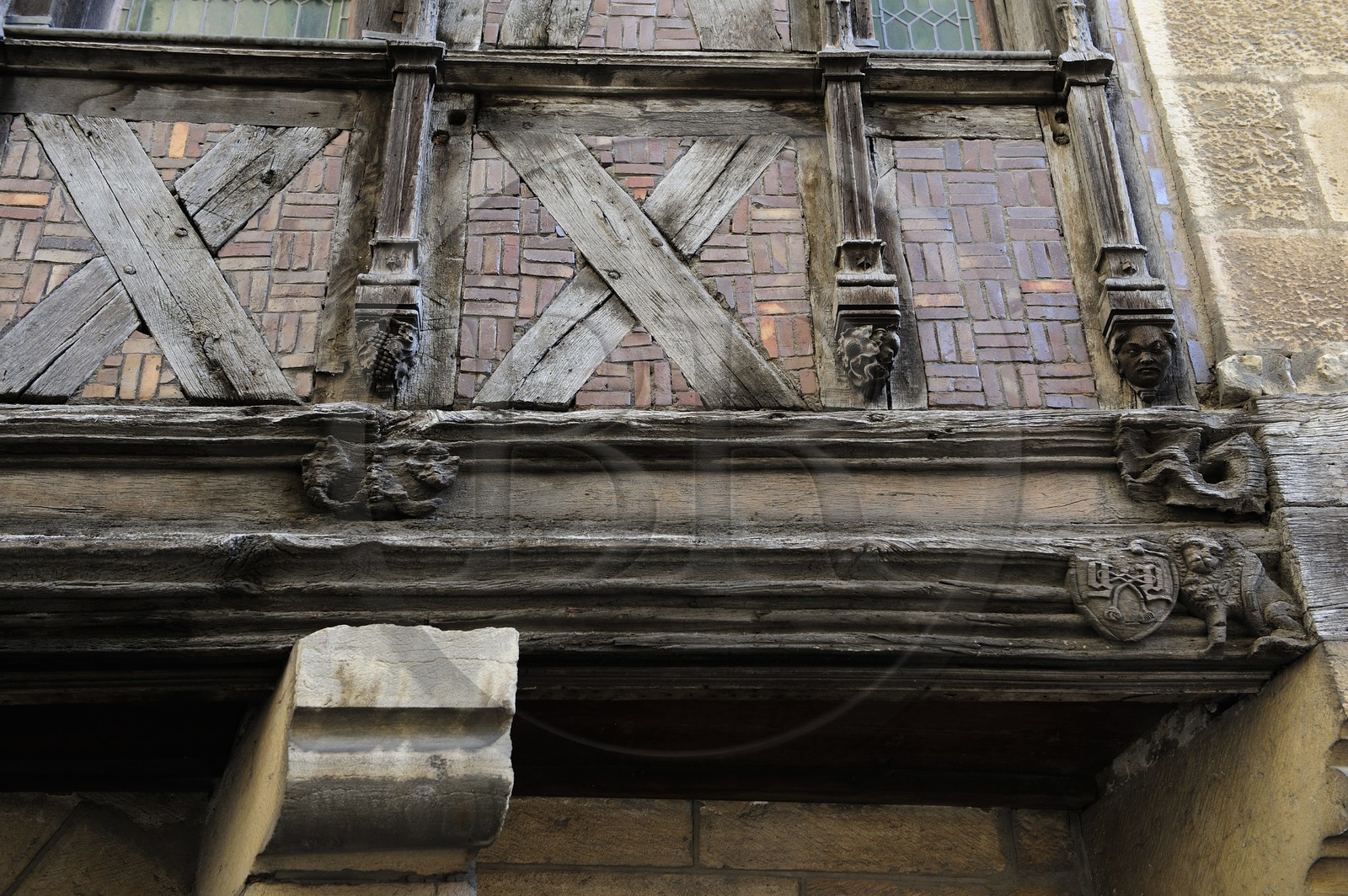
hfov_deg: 41.1
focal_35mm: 48
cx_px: 674
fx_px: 1796
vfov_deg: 28.0
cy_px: 448
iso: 200
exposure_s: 1/60
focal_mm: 48
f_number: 5
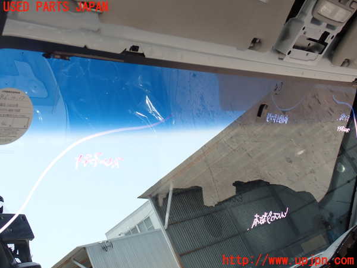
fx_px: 423
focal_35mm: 41
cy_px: 134
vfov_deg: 35.1
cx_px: 178
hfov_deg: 45.8
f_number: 4
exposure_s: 1/400
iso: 100
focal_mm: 7.31
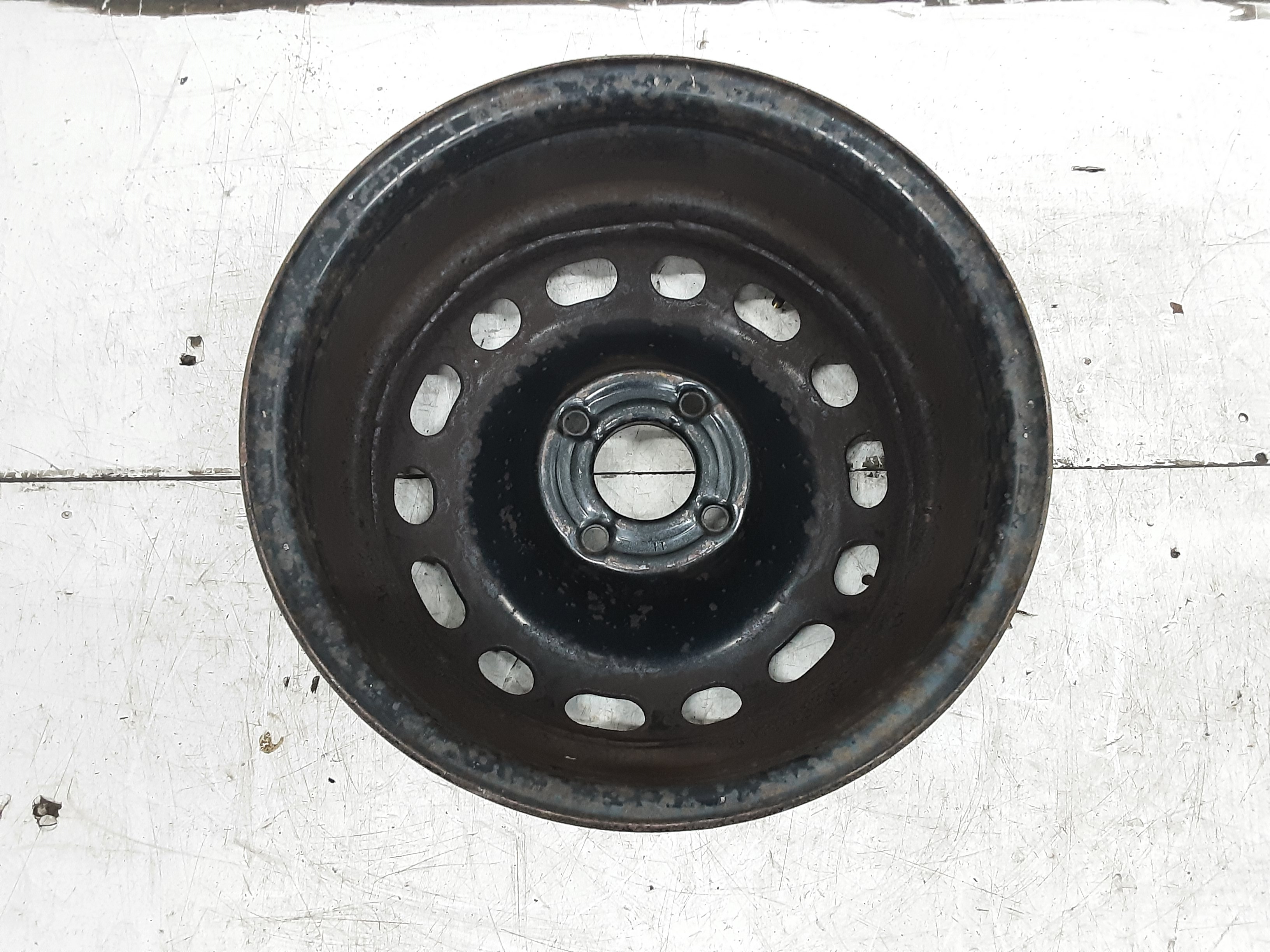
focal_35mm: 27
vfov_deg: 51.4
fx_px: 991
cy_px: 476
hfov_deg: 65.3
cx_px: 635
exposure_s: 1/25
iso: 200
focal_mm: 2.91
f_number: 1.9
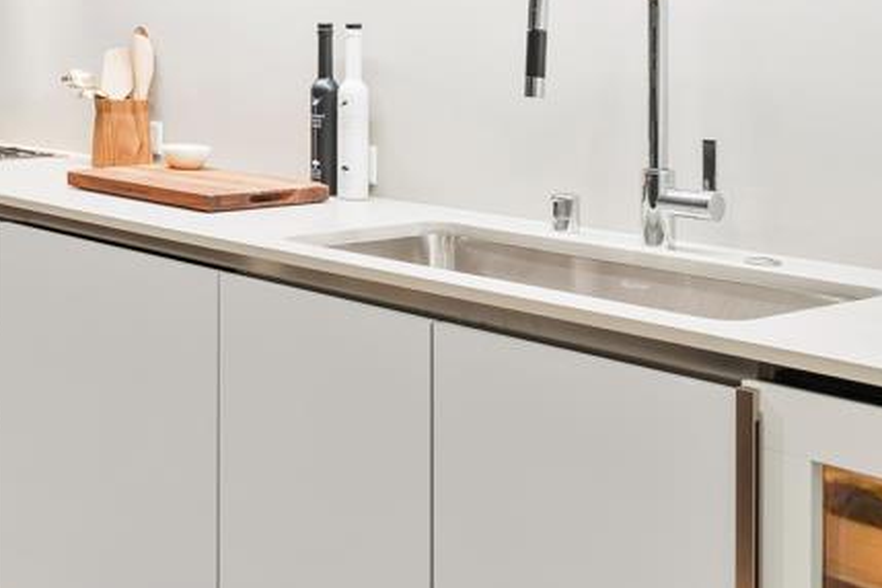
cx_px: -218
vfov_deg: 23.4
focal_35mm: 56
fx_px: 1372
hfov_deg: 29.7
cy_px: 31
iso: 250
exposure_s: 1.6
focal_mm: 16
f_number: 9
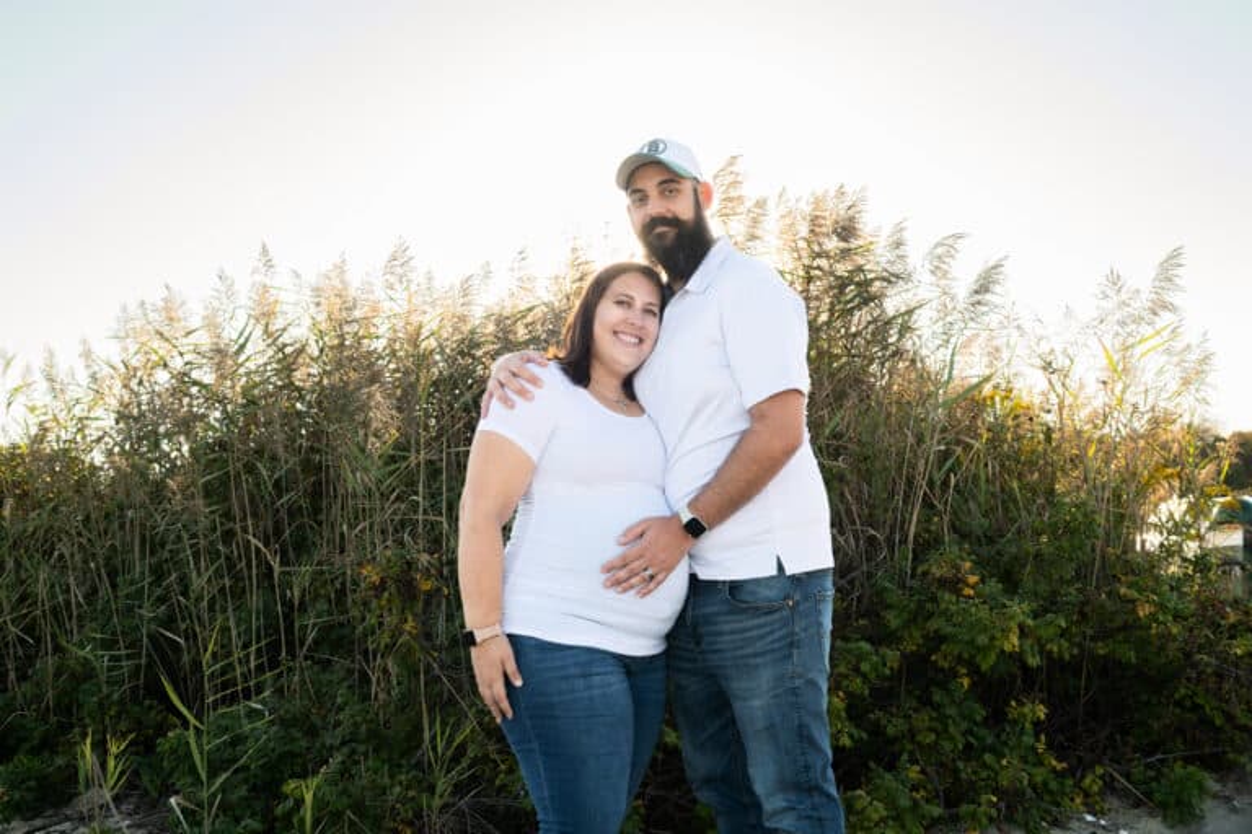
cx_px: 626
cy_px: 417
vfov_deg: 35.1
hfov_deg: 50.7
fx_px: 1321
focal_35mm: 38
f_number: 7.1
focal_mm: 38
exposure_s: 1/200
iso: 250
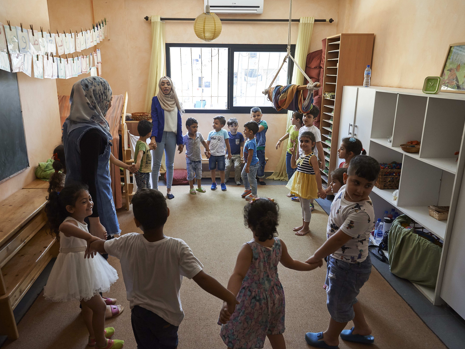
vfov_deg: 53.1
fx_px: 349
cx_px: 221
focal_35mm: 26
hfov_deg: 67.3
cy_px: 174
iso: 2000
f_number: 6.3
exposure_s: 1/160
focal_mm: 24
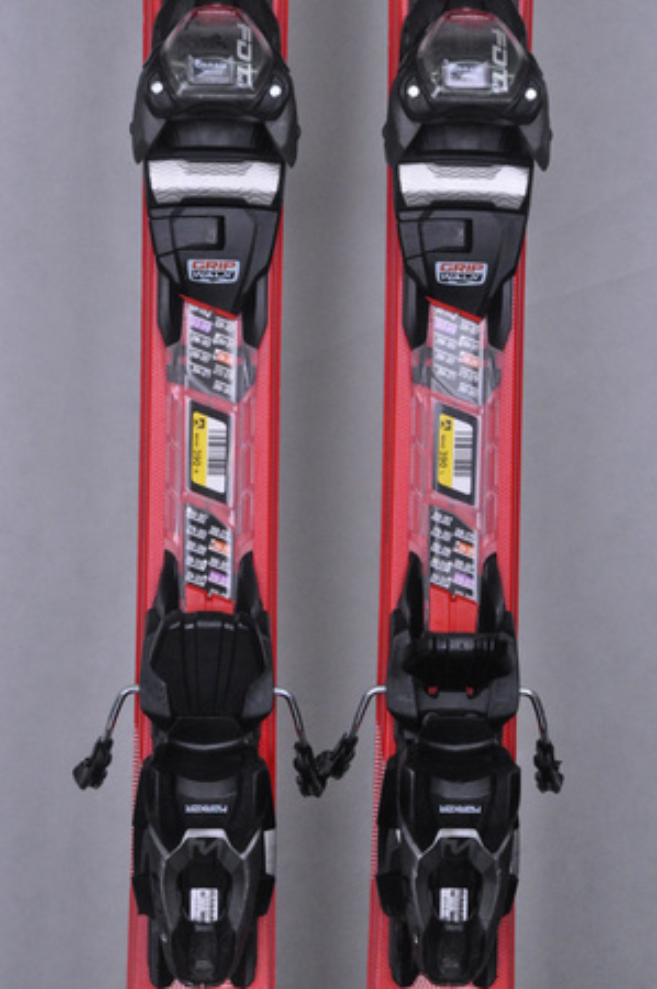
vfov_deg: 17.1
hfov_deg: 11.4
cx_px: 328
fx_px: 3292
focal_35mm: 120
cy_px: 494
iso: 3200
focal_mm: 80
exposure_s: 1/125
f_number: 9.5
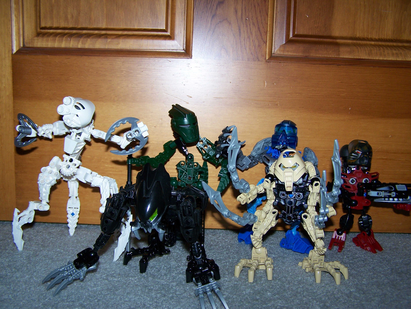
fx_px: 451
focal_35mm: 38
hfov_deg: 48.9
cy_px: 154
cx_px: 206
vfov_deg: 37.8
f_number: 2.8
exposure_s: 1/60
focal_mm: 6.3
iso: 80
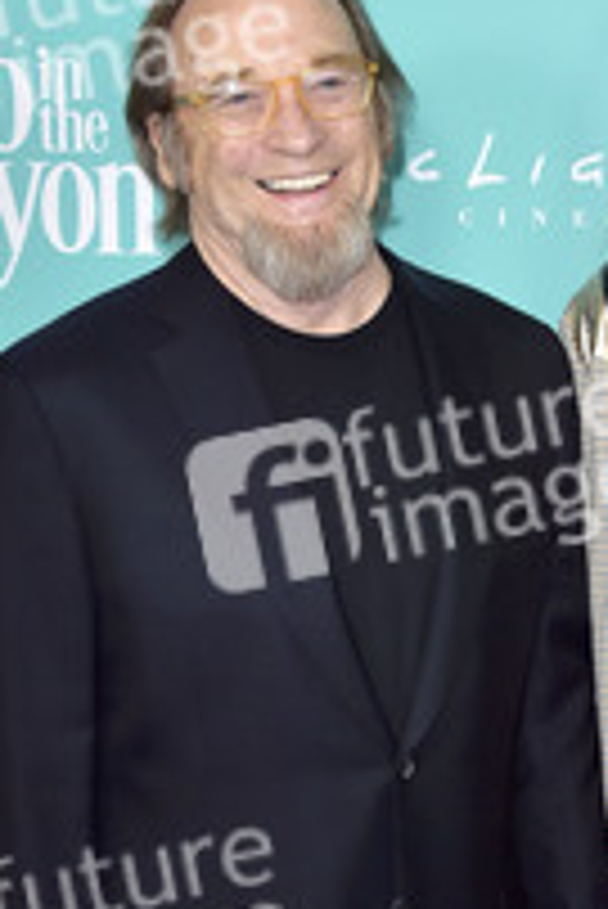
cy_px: 711
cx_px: 552
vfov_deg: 23.1
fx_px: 2200
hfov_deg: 15.5
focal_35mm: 87
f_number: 7.1
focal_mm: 44
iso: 400
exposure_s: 1/250
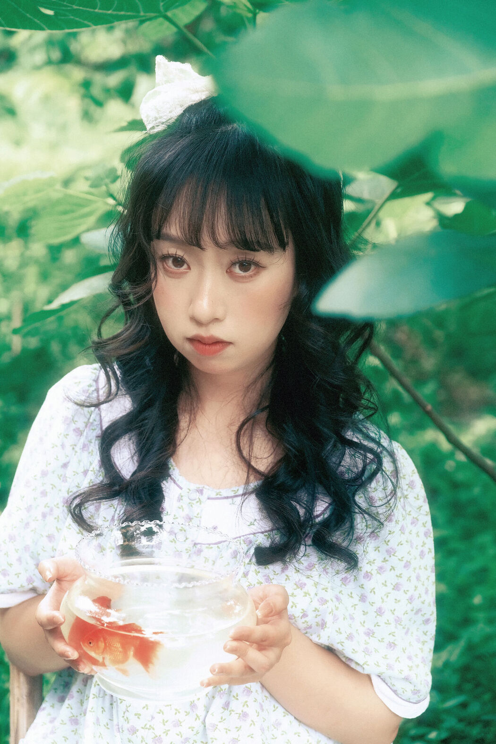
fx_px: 1715
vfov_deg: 24.5
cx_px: 248
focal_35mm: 83
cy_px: 372
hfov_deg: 16.5
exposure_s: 1/250
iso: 500
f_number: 2.8
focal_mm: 55
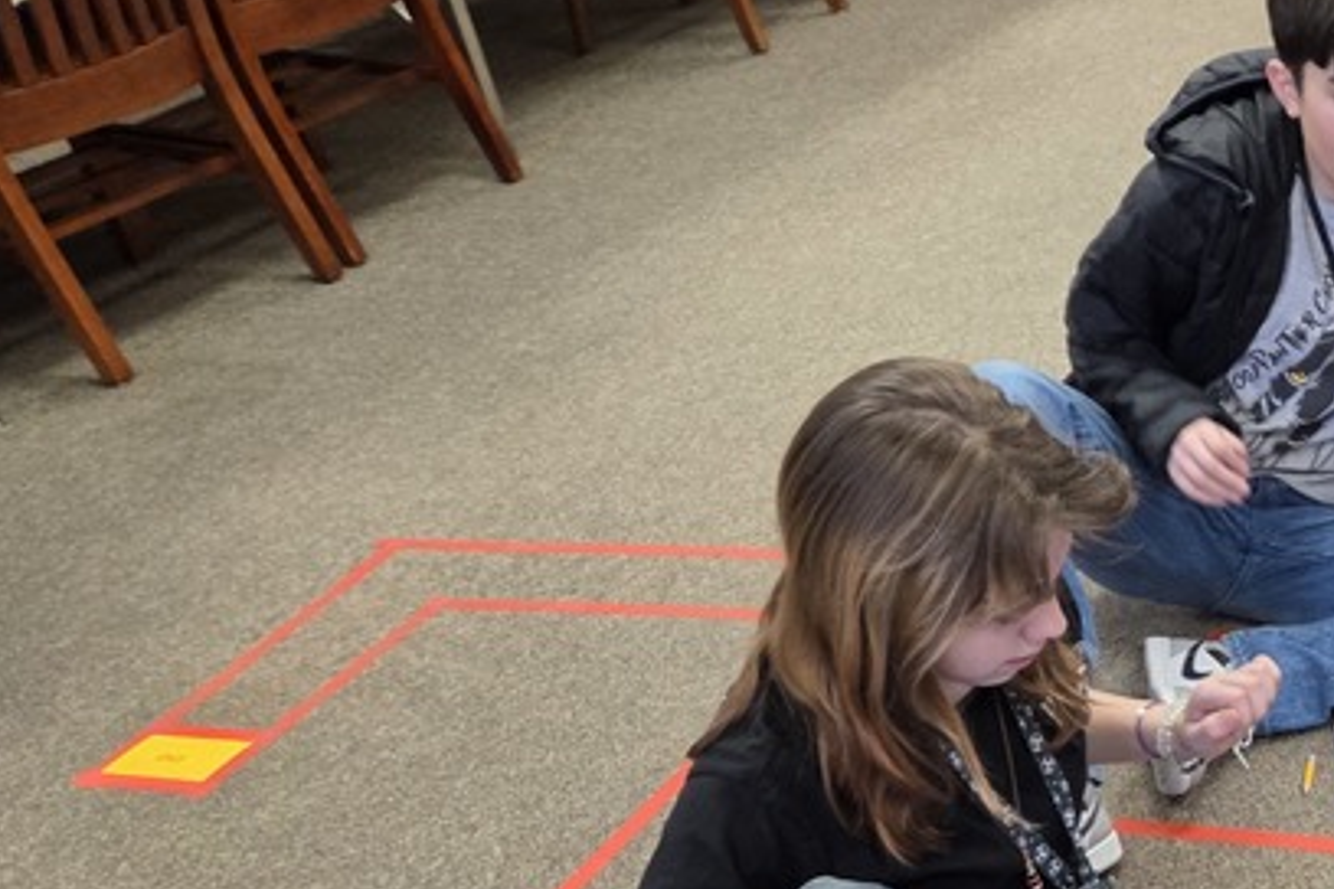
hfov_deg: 29.2
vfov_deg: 21.9
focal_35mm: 60
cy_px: 866
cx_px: 1566
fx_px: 2223
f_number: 1.8
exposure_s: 1/120
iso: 250
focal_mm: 5.4
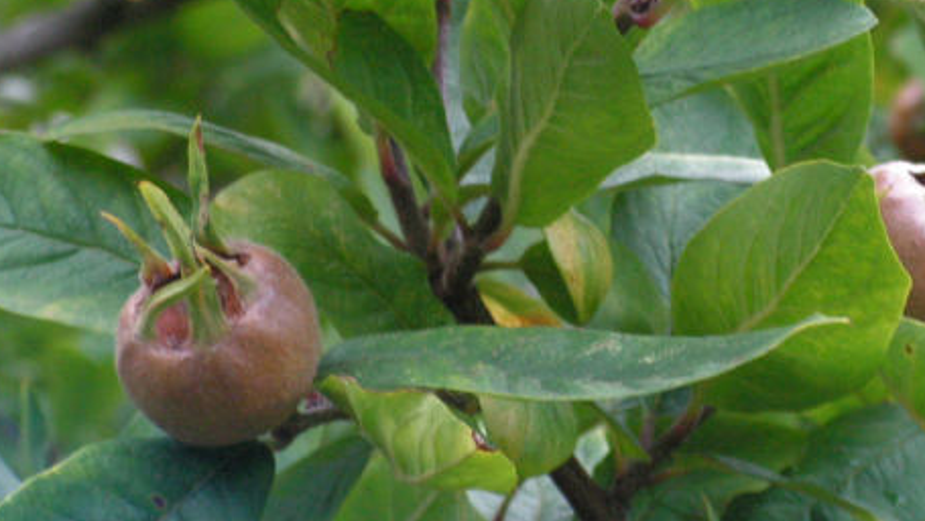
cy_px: 10
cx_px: 606
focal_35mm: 249
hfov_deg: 8.7
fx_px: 6108
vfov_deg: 4.9
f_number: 3.4
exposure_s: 1/125
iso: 160
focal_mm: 21.8
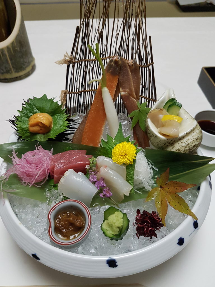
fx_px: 215
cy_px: 144
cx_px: 108
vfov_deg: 67.3
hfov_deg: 53.1
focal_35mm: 26
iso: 200
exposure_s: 1/60
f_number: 1.7
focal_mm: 4.2
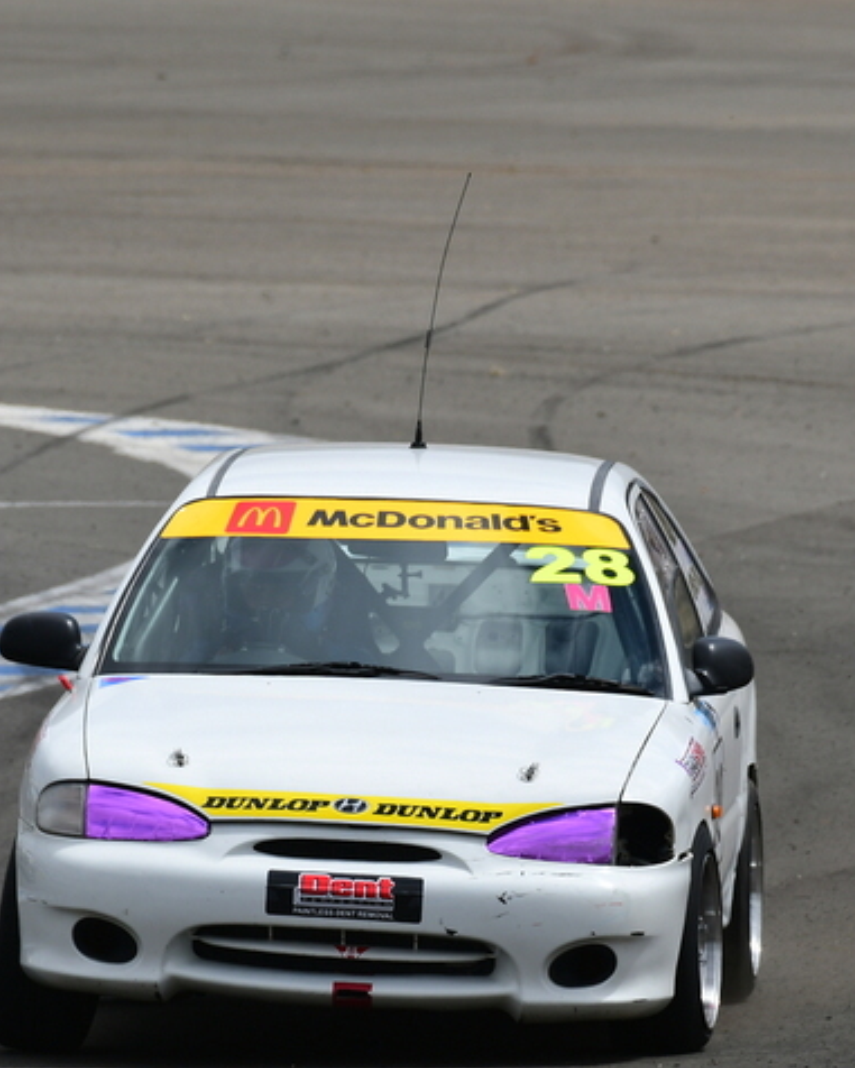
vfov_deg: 1.8
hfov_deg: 1.5
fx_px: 33676
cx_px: 381
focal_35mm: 1065
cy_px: 558
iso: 200
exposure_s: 1/640
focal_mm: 450
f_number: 10
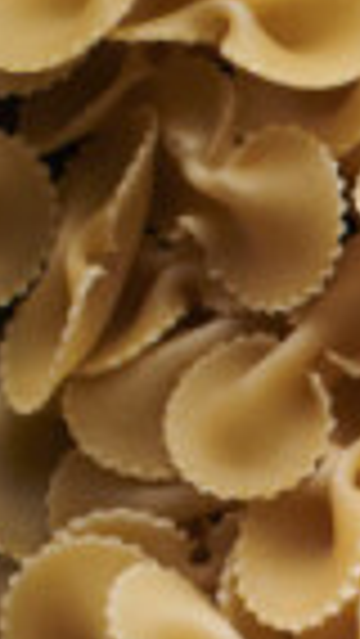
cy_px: 1112
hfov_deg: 3.7
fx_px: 5017
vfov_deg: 7.1
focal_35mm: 296
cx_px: 1778
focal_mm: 50
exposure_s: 1/100
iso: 160
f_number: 8
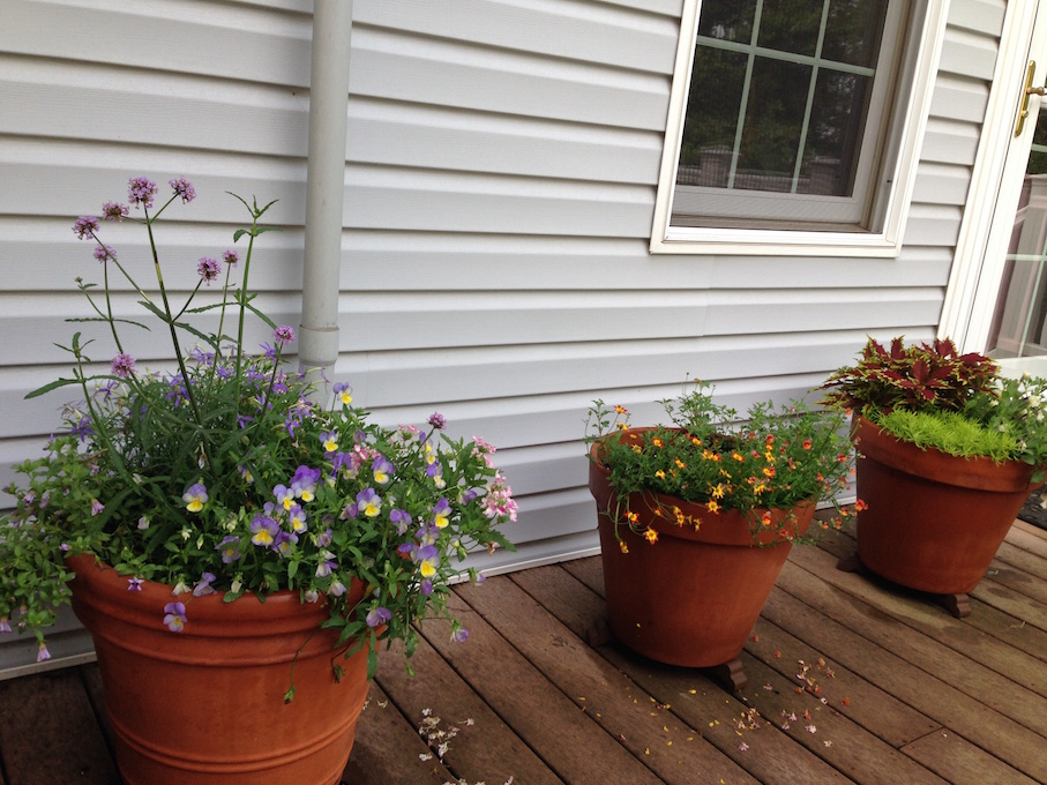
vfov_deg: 42.9
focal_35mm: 33
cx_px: 524
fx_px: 998
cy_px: 392
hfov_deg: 55.4
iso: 50
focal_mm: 4.12
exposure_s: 1/142
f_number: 2.4
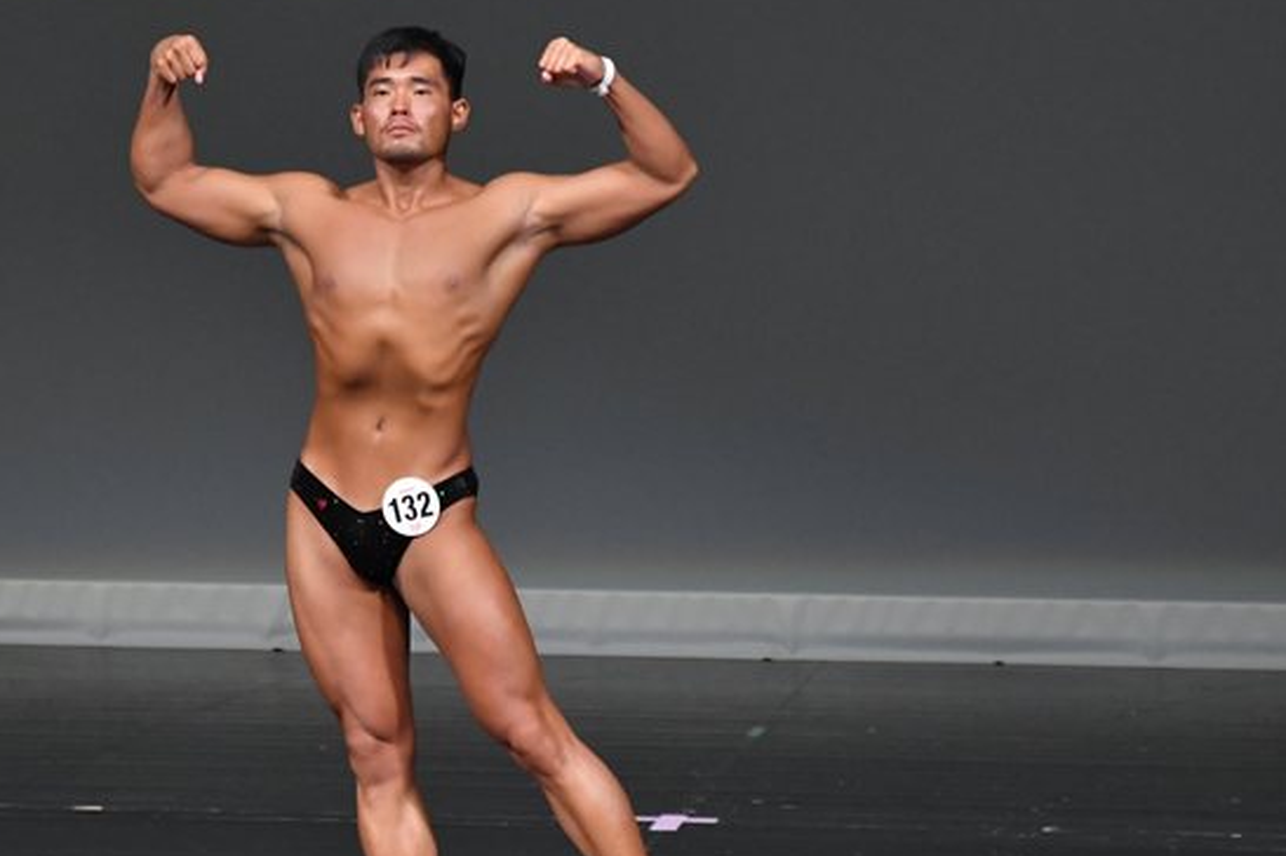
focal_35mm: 489
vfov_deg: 2.8
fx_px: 17457
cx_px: 535
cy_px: 534
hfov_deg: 4.2
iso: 4000
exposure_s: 1/400
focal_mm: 230
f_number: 5.6
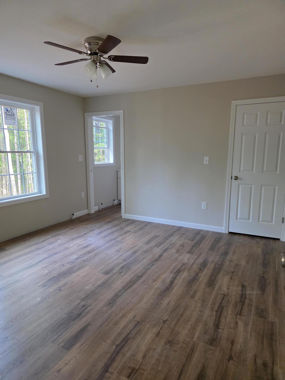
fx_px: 252
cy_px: 190
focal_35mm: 23
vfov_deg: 73.9
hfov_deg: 58.9
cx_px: 142
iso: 400
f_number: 1.7
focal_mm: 6.3
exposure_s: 1/120
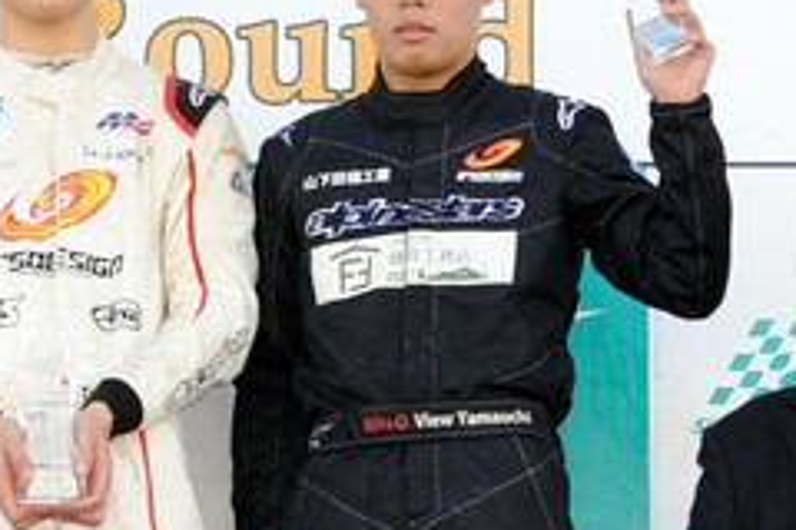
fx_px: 11939
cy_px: 252
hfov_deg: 3.8
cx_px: 43
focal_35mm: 540
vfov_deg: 2.5
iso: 800
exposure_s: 1/250
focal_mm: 180
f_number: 8
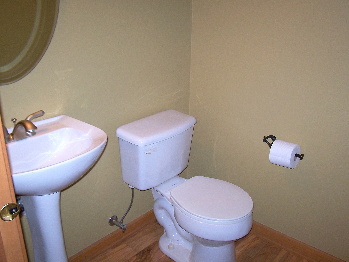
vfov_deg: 41.8
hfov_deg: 54.0
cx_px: 174
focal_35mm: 34
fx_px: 343
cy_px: 131
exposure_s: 1/60
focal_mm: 5.6
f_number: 2.7
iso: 80
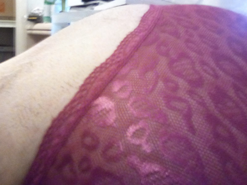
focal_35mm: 35
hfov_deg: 52.6
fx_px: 250
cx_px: 124
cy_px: 92
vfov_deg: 40.7
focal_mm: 2.9
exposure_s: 1/10.9
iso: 560
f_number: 2.8
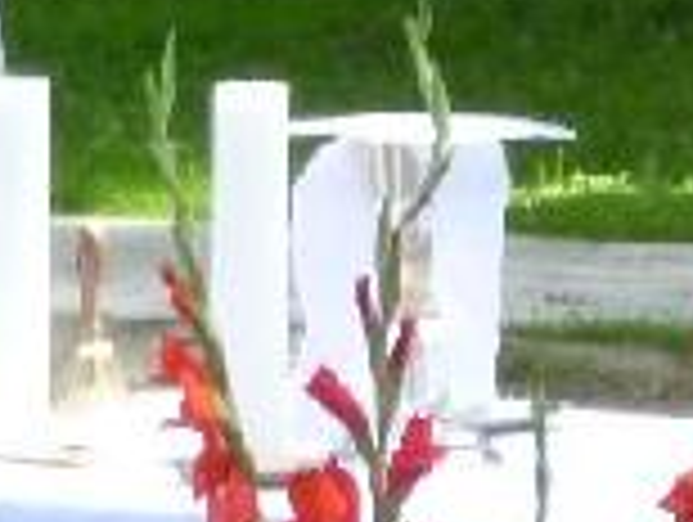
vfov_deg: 2.0
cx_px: 94
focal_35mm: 727
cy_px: -770
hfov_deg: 2.7
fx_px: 14577
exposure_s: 1/100
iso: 400
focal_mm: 25
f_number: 6.9
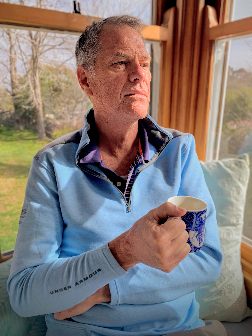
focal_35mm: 26
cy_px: 168
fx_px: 252
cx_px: 126
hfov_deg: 53.1
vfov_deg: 67.3
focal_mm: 4.25
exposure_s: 1/446
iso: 25
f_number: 1.8
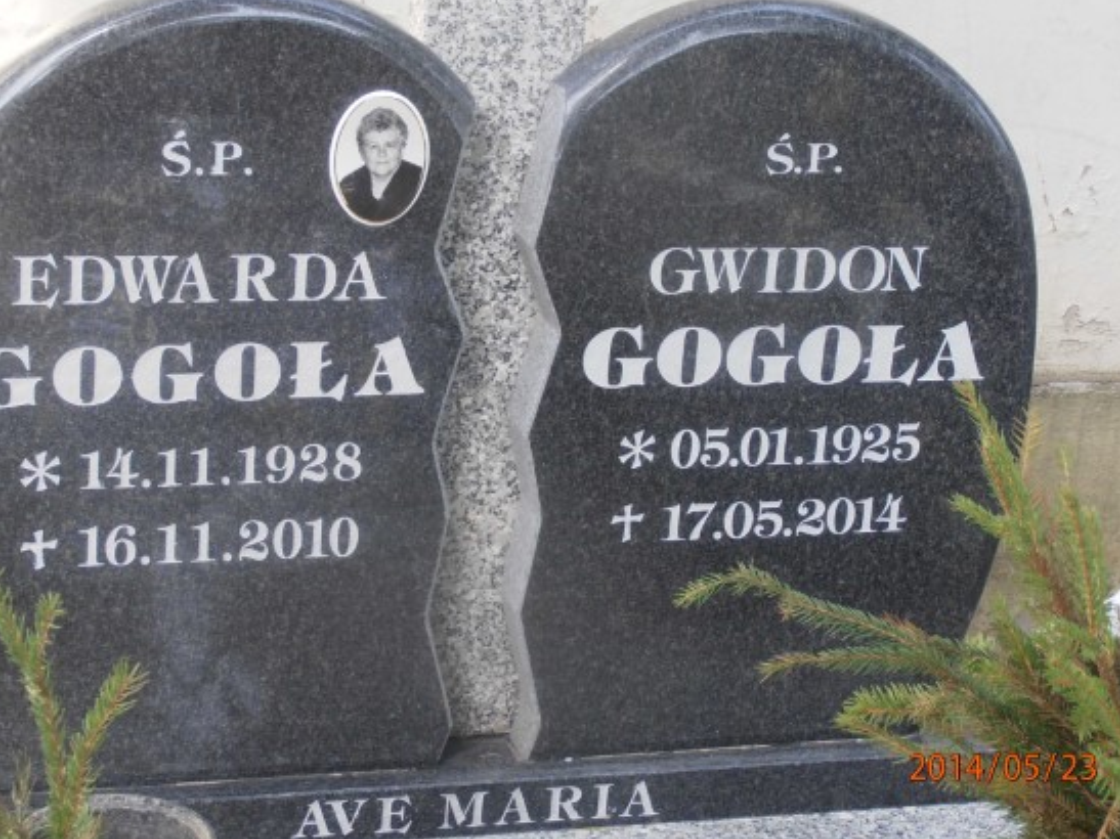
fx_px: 3332
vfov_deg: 14.4
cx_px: 522
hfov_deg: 19.1
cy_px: 381
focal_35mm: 103
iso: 100
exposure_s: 1/60
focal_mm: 15.51
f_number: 5.1
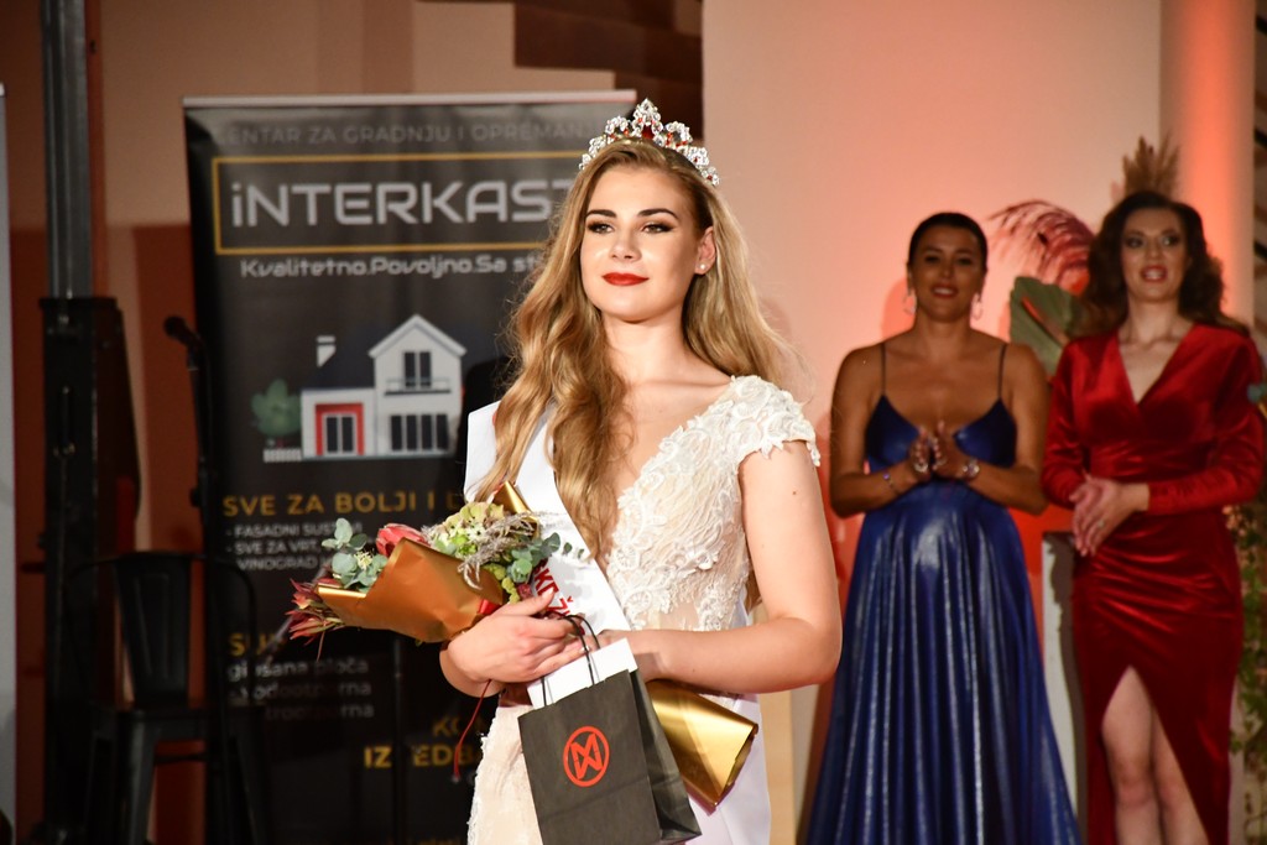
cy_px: 422
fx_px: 7391
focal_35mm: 210
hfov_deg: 9.8
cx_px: 634
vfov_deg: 6.5
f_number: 5.6
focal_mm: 140
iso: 3200
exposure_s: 1/400
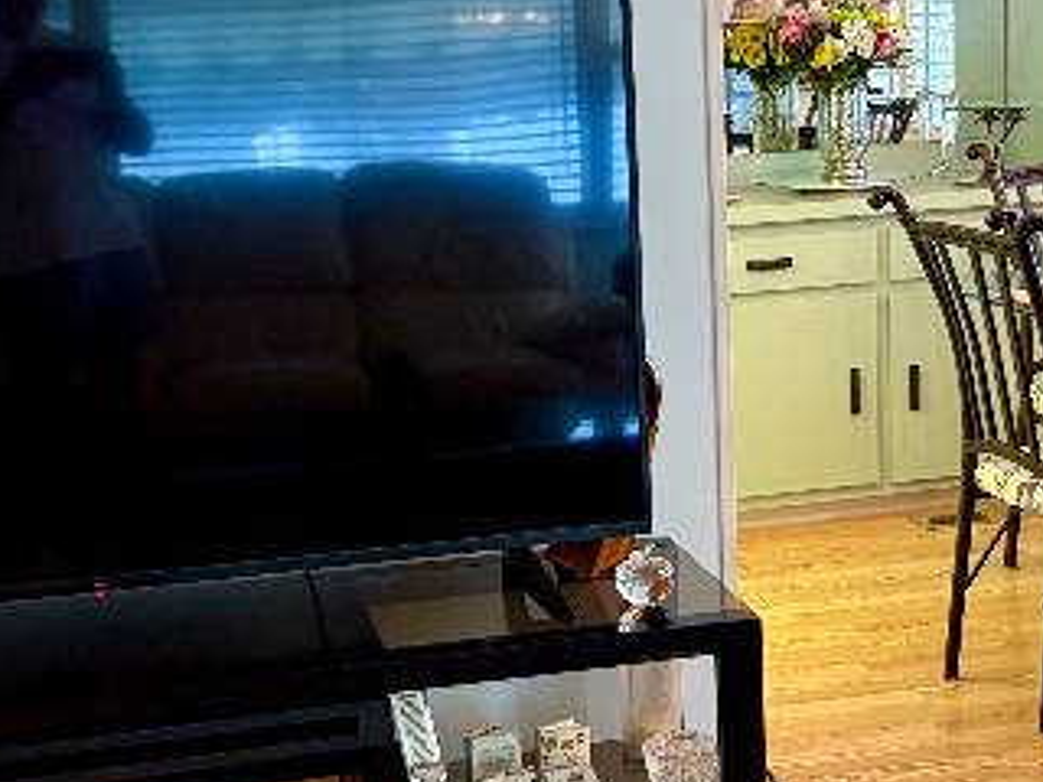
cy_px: 510
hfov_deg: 28.1
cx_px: 645
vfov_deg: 21.2
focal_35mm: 69
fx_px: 2079
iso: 400
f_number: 1.6
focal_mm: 5.96
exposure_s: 1/60
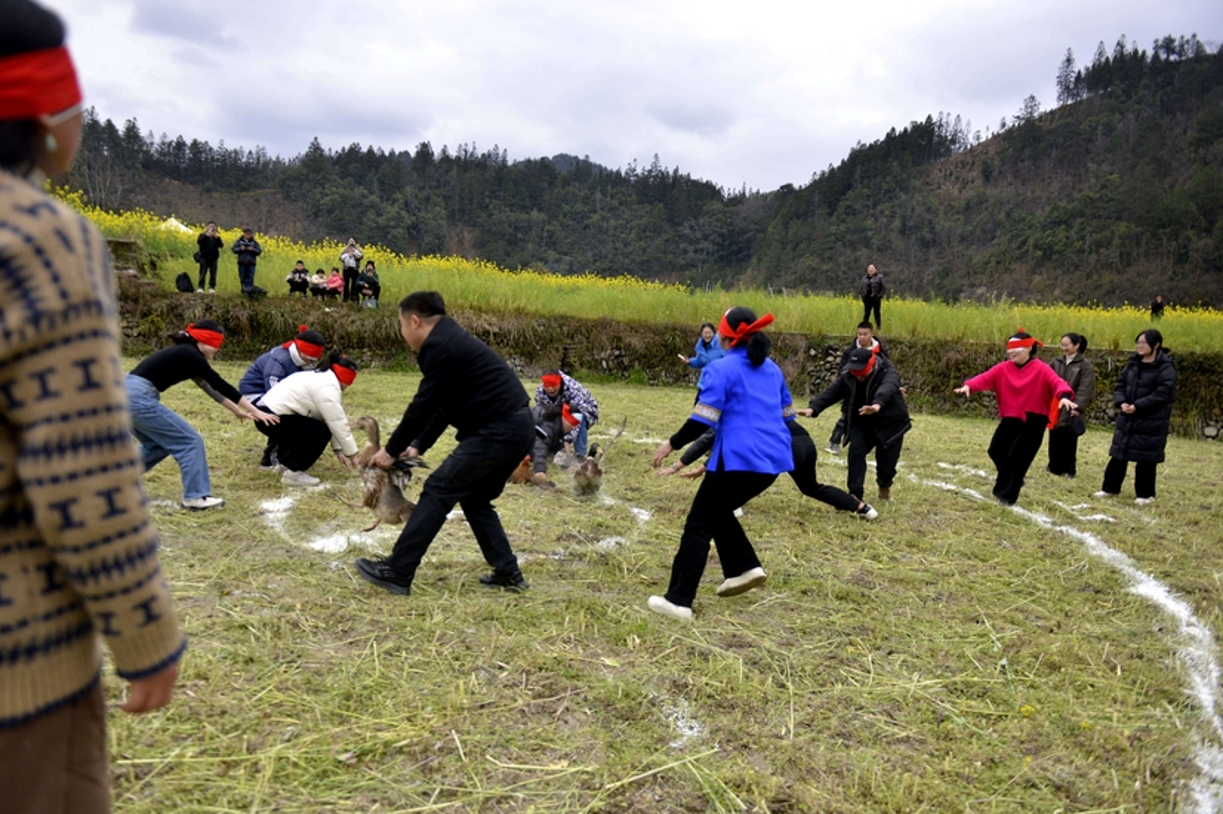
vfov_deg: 51.2
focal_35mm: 25
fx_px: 849
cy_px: 406
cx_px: 594
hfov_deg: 71.5
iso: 640
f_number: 3.2
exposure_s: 1/8000
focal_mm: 24
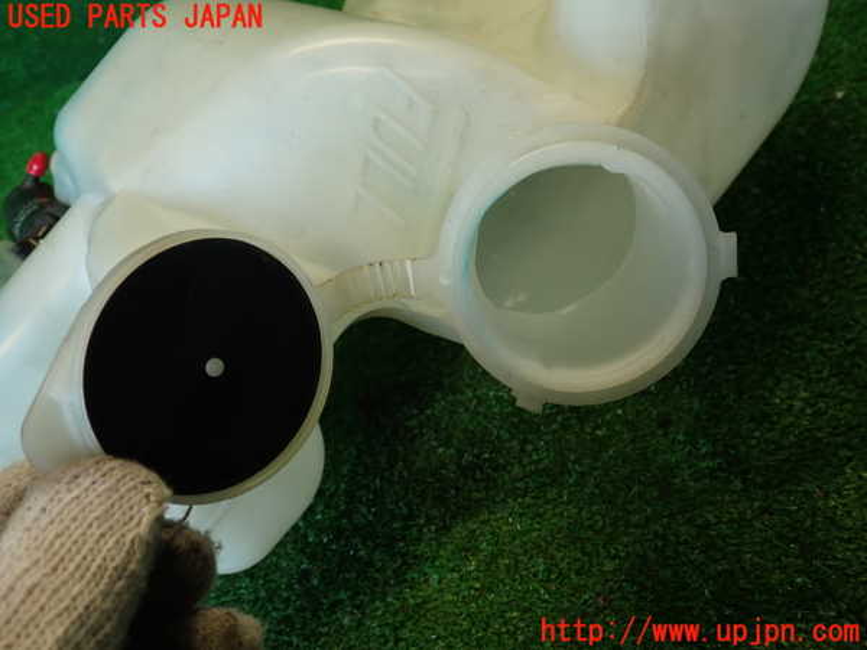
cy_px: 325
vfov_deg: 44.2
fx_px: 801
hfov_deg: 56.8
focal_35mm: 32
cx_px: 434
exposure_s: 1/60
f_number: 2.4
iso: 160
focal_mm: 5.79
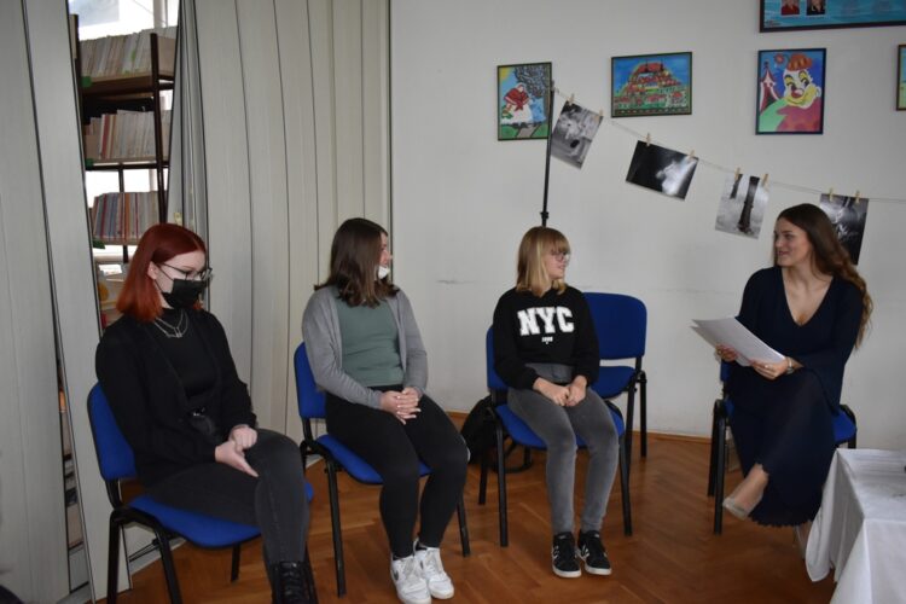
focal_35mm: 30
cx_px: 453
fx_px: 755
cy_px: 302
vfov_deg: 43.6
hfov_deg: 61.9
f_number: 3.8
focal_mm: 20
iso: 1400
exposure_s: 1/125
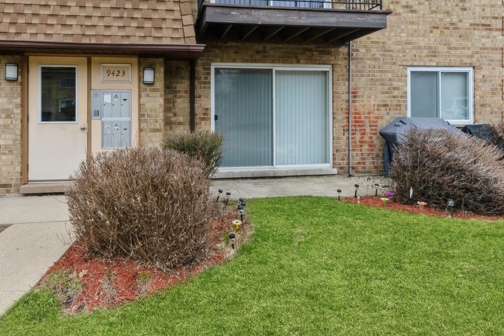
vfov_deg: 56.1
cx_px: 199
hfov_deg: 77.6
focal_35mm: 22
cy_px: 114
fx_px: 308
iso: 320
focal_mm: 12
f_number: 8
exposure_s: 1/100
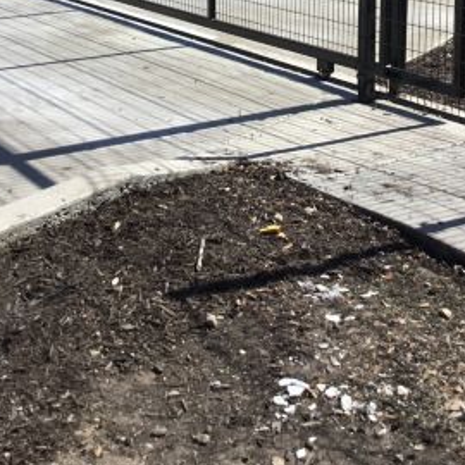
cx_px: 277
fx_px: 927
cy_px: -28
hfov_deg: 28.1
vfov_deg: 26.3
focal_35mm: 61
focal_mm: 3.3
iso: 25
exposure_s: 1/1181
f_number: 2.4
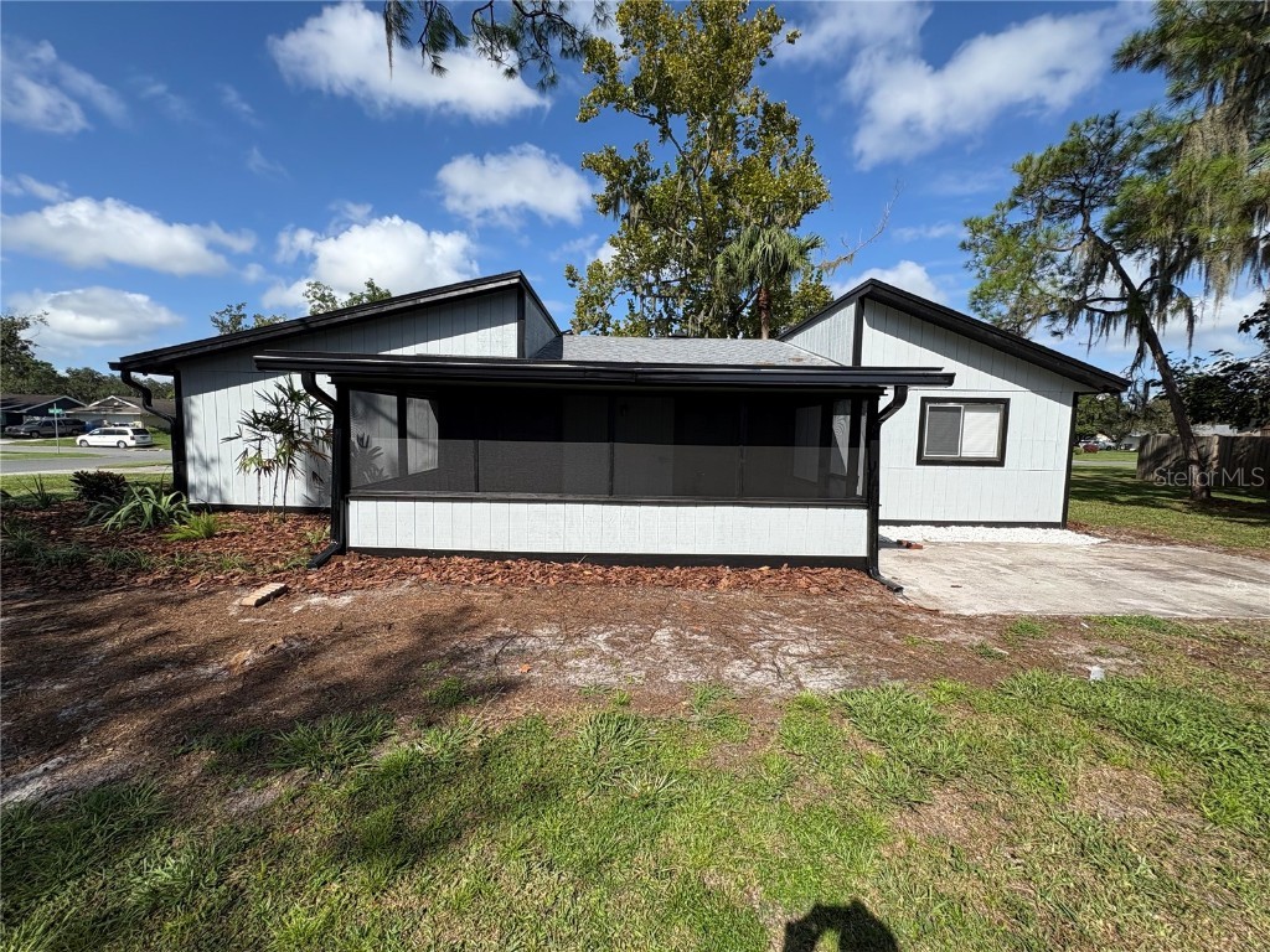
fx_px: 514
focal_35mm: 14
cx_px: 635
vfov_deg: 85.7
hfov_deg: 102.1
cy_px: 476
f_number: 2.2
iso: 50
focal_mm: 2.22
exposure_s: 1/1832
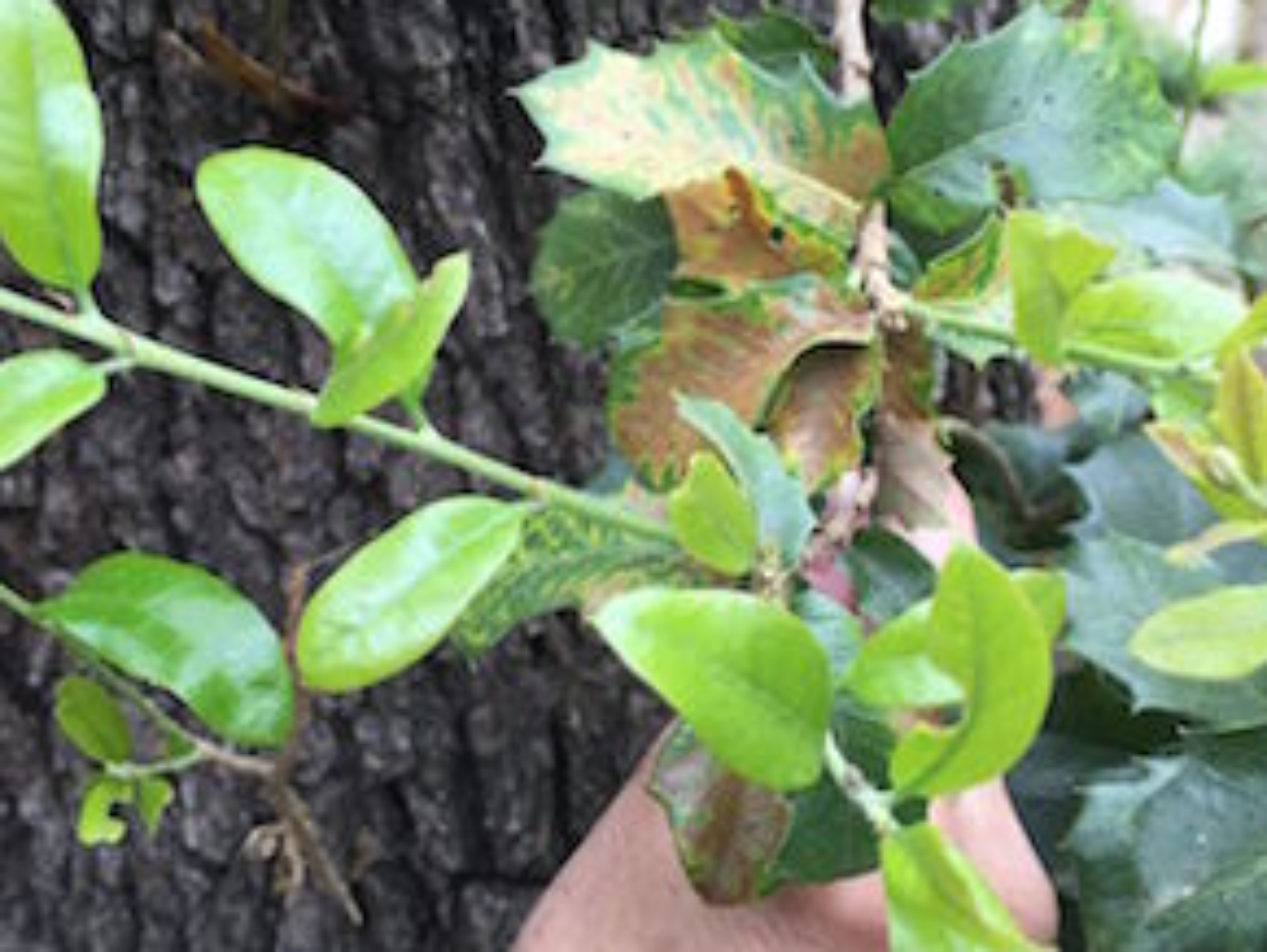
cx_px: 660
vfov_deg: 36.0
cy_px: 432
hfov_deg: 46.8
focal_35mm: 40
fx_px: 1465
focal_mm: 4.15
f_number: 2.2
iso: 40
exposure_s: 1/60
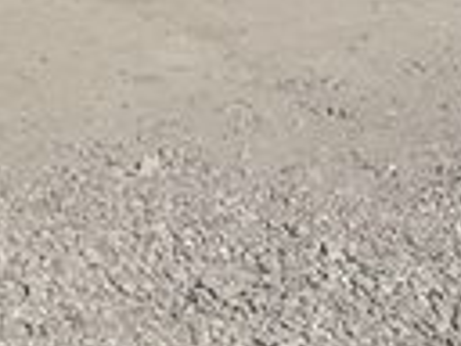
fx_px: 1598
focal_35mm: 120
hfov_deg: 15.2
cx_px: -238
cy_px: -411
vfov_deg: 10.9
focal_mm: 6.76
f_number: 1.78
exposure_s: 1/14286
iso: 80
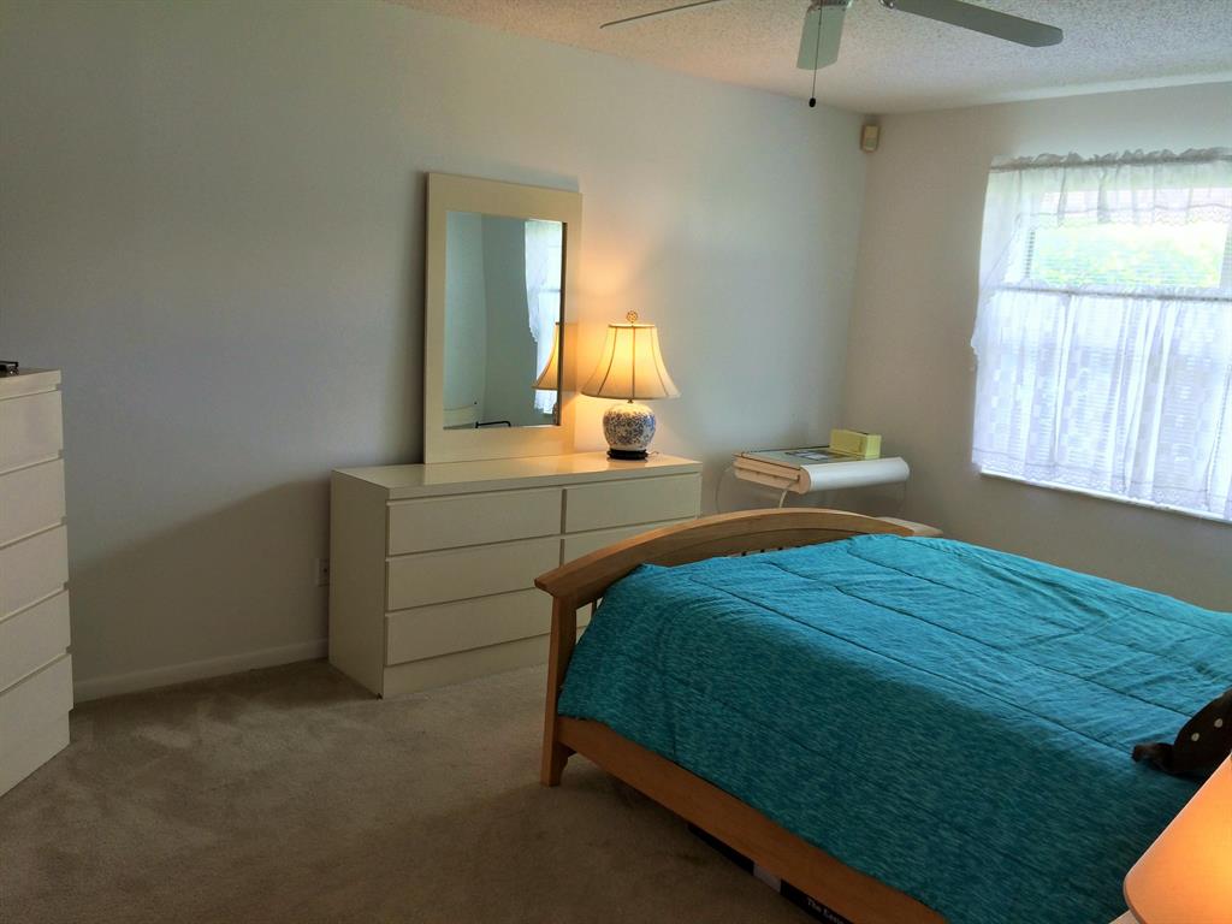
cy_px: 462
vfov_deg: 48.2
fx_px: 1032
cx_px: 616
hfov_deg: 61.7
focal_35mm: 29
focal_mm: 4.15
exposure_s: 1/40
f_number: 2.2
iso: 40
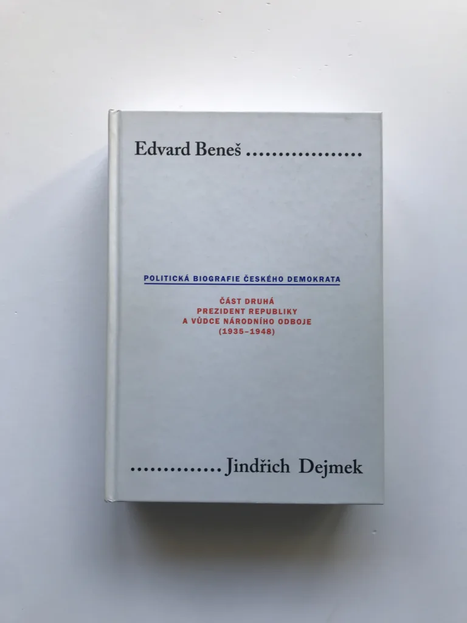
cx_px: 234
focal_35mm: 28
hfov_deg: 49.7
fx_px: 504
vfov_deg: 63.4
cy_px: 312
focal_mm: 3.99
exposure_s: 1/100
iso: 32
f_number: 1.8
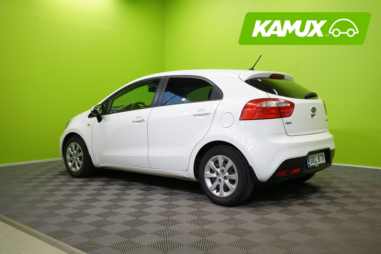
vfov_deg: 36.9
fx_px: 381
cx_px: 190
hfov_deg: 53.1
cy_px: 127
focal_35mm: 36
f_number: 6.3
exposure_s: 1/25
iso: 400
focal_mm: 36
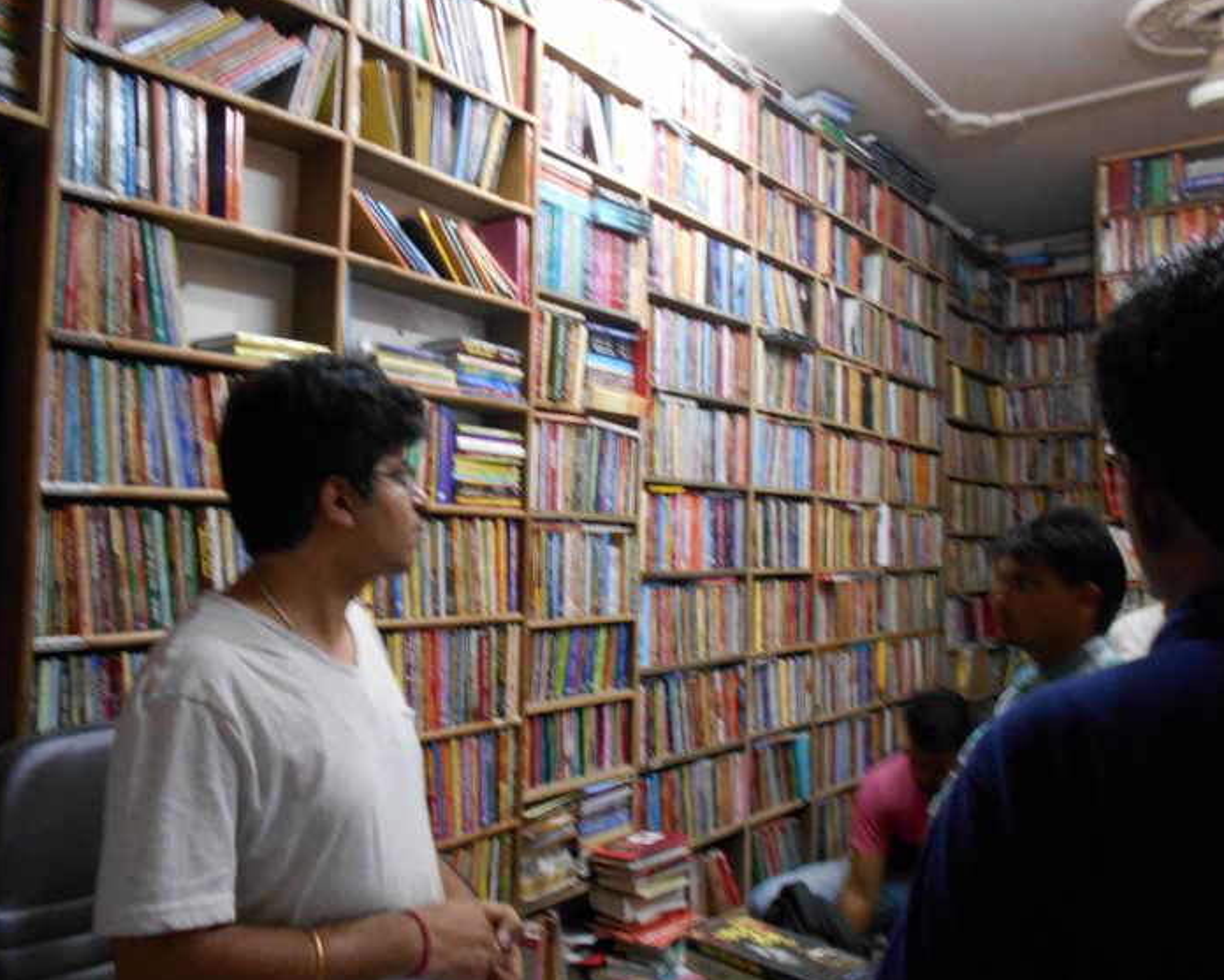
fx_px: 1014
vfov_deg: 51.5
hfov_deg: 62.2
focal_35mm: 28
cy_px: 482
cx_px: 598
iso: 400
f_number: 3.2
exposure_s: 1/8
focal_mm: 4.6
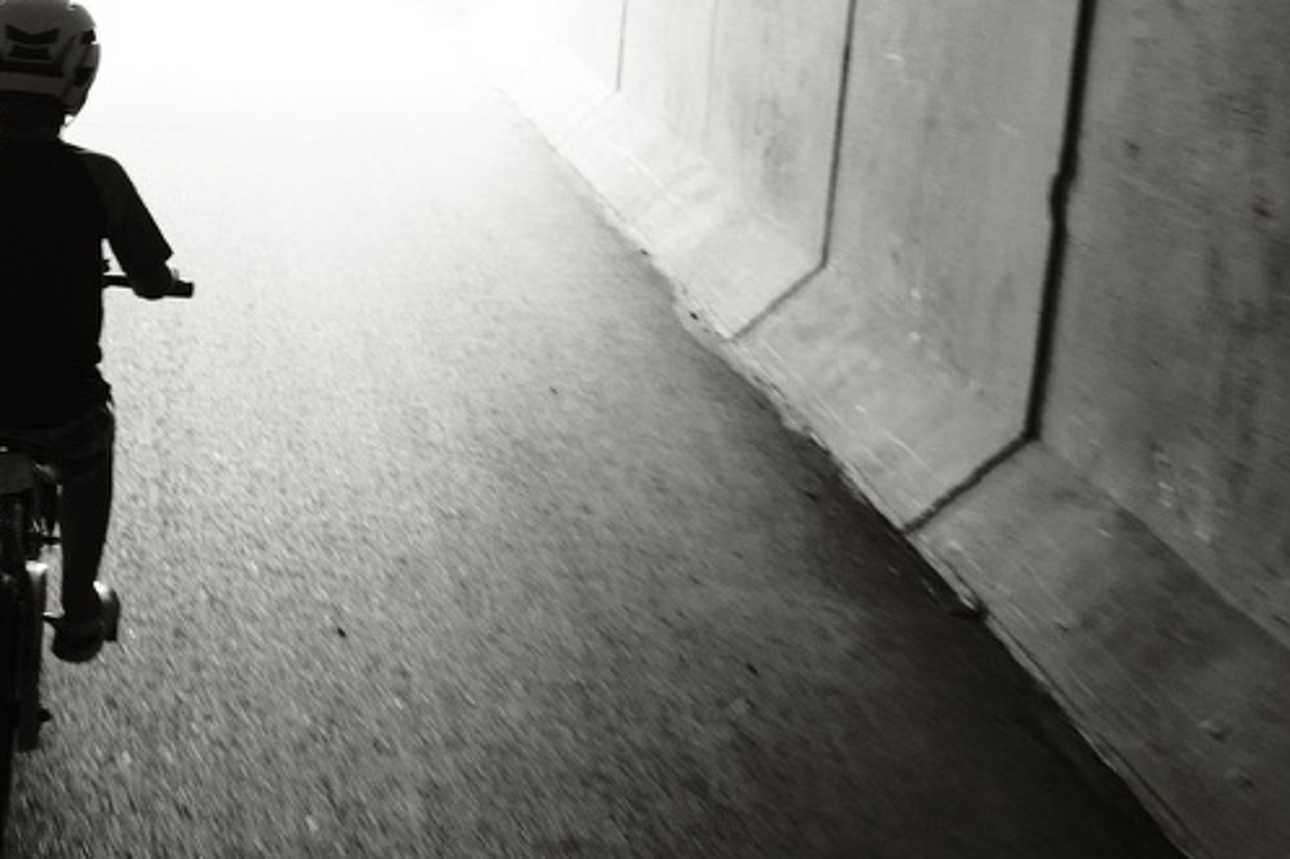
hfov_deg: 31.8
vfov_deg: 22.6
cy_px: 153
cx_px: 49
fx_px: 2113
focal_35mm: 59
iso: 500
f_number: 2.8
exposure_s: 1/80
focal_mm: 18
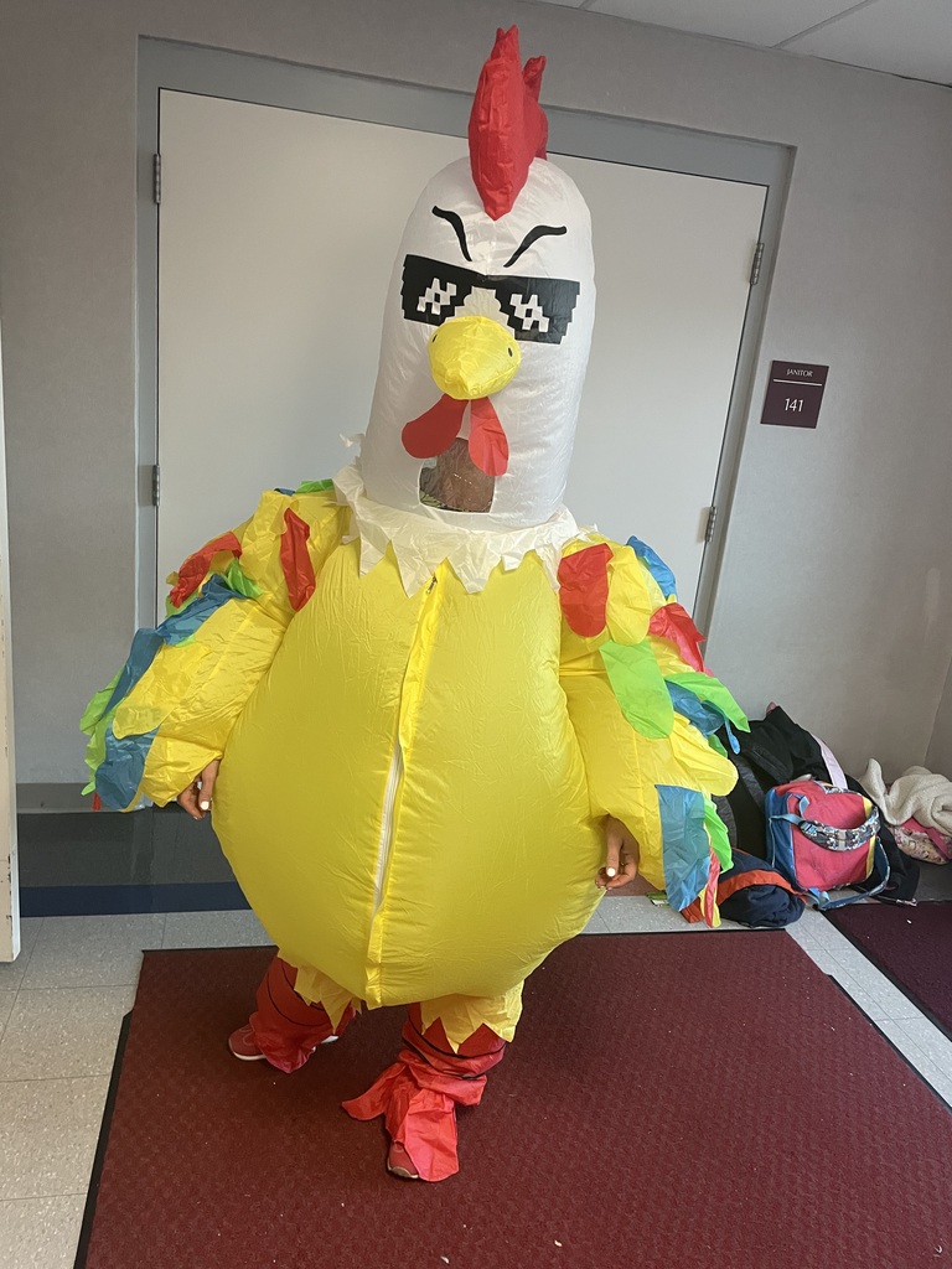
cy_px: 634
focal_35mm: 26
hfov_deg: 53.1
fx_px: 953
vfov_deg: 67.3
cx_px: 476
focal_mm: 4.2
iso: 200
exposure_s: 1/60
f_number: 1.6
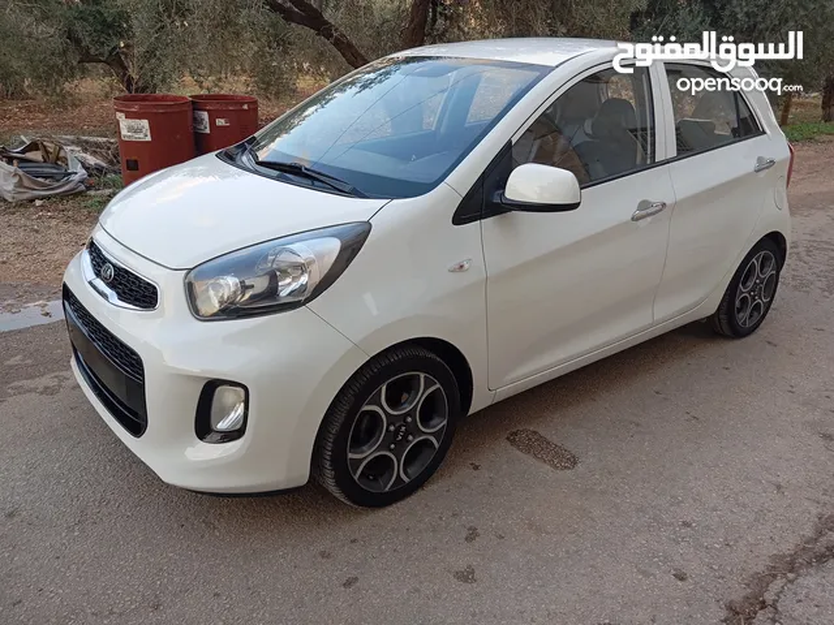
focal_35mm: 28
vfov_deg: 49.7
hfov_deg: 63.4
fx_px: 675
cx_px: 417
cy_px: 312
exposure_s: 1/100
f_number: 1.8
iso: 212
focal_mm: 4.22
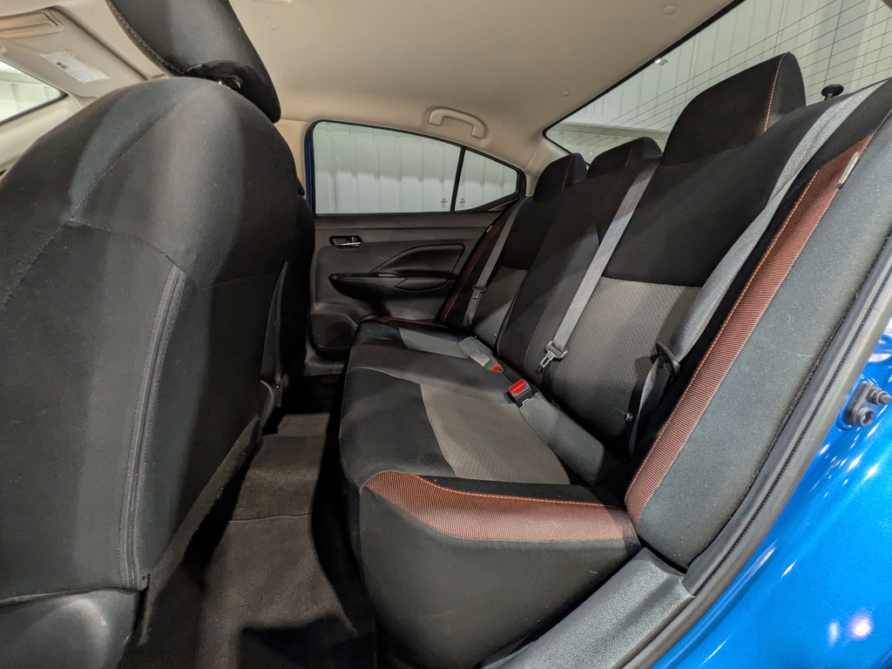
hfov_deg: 102.1
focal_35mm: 14
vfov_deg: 85.7
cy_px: 334
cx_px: 446
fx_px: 361
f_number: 2.2
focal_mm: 1.83
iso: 152
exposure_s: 1/25
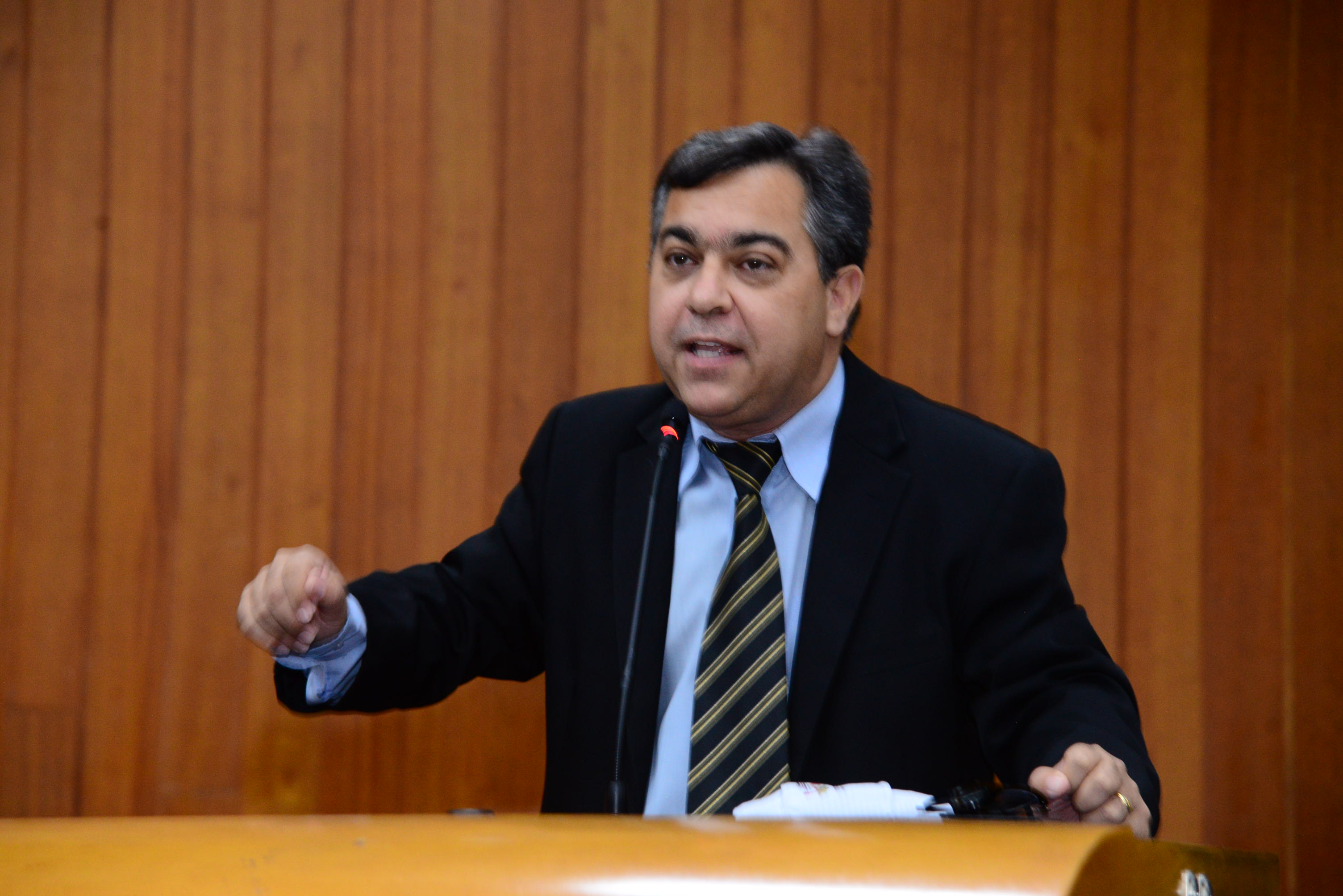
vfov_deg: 11.4
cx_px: 672
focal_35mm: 120
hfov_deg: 17.1
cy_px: 448
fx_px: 4478
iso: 2000
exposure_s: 1/60
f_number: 5
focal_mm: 120
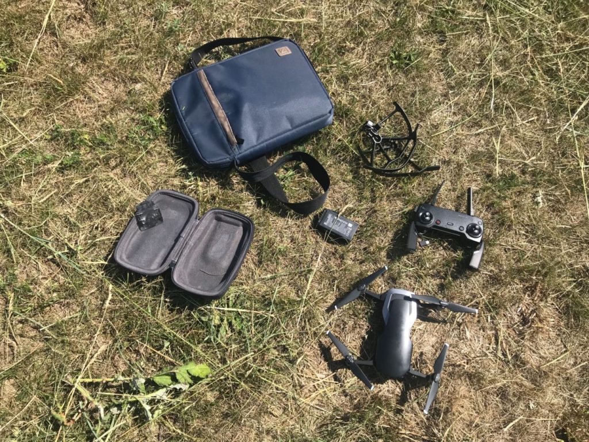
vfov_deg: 49.7
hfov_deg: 63.4
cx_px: 294
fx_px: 476
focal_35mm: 28
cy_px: 221
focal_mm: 3.99
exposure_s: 1/1570
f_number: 1.8
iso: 20
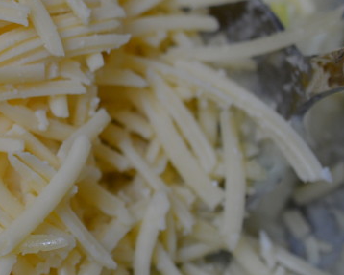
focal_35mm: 161
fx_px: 1638
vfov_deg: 9.6
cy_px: 67
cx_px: -135
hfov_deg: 11.6
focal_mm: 40
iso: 400
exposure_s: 1/100
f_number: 5
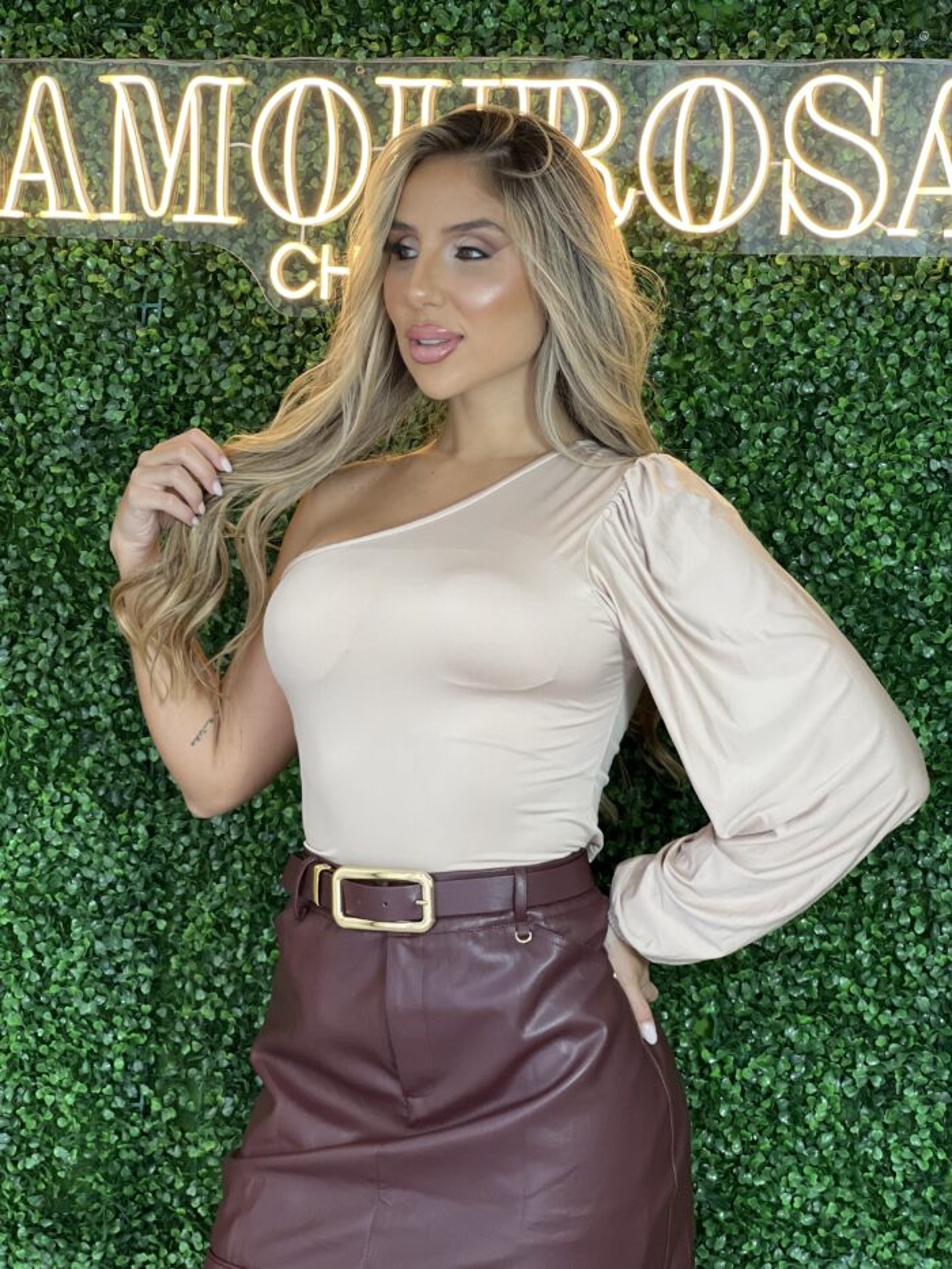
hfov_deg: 19.1
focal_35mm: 77
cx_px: 476
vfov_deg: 25.3
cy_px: 634
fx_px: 2823
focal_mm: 9
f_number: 2.8
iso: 160
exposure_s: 1/120
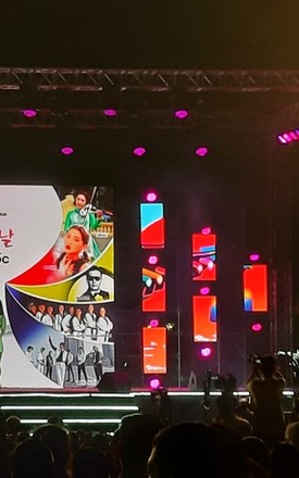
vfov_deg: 50.4
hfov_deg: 29.7
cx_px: -26
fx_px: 508
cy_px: 236
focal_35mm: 39
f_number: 1.7
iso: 40
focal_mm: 3.93
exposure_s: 1/50
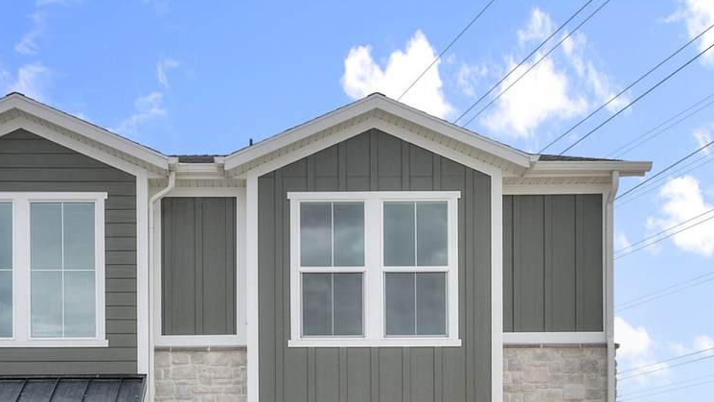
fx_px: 1022
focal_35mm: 54
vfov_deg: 21.7
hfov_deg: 38.1
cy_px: 366
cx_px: 241
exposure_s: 1/200
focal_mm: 30
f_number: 8
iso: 320
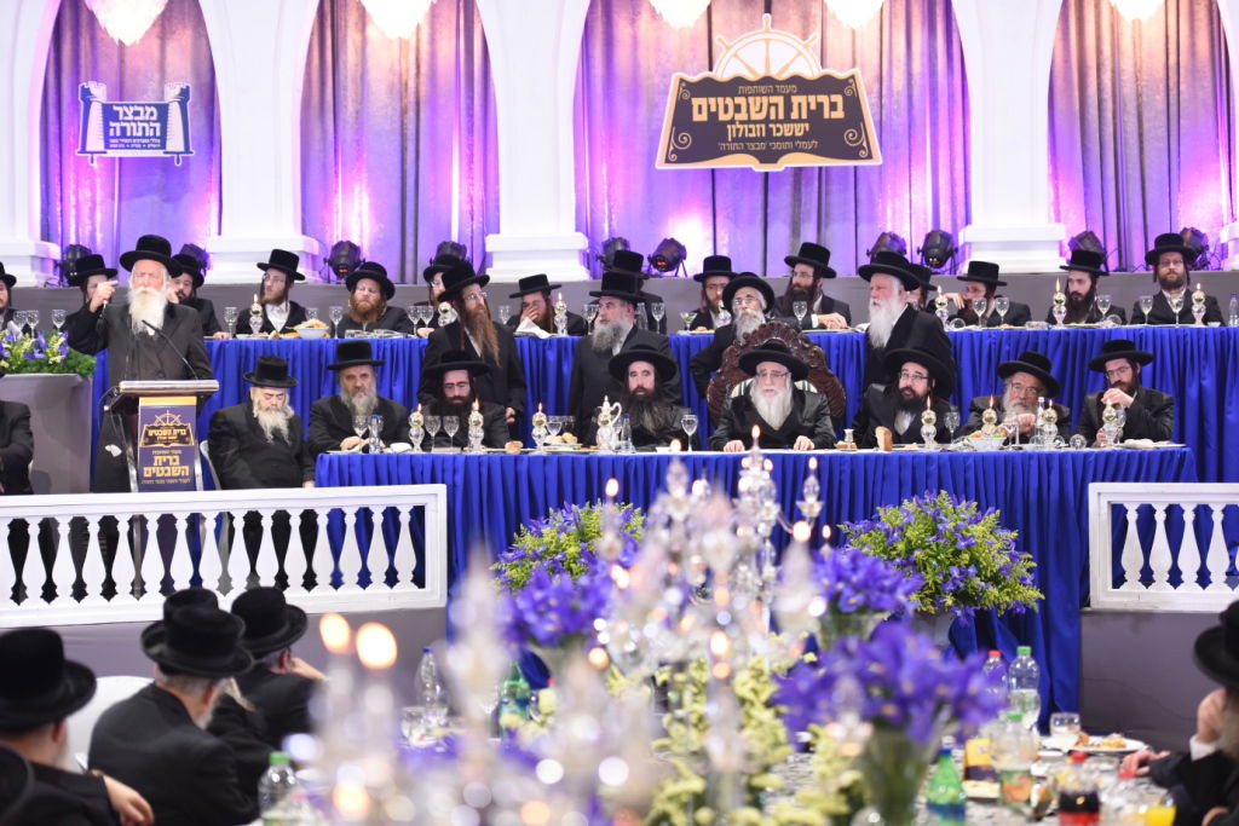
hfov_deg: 22.6
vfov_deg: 15.2
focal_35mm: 90
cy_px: 413
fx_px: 3098
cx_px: 620
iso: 640
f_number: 2.8
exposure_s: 1/100
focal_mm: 90
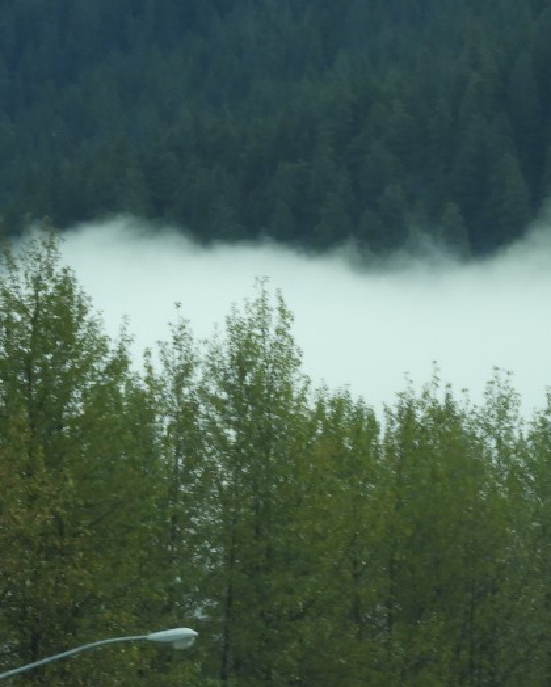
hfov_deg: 3.9
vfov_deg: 4.8
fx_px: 8185
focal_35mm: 402
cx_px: 442
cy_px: 236
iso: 100
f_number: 5.2
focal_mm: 26.9
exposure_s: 1/160
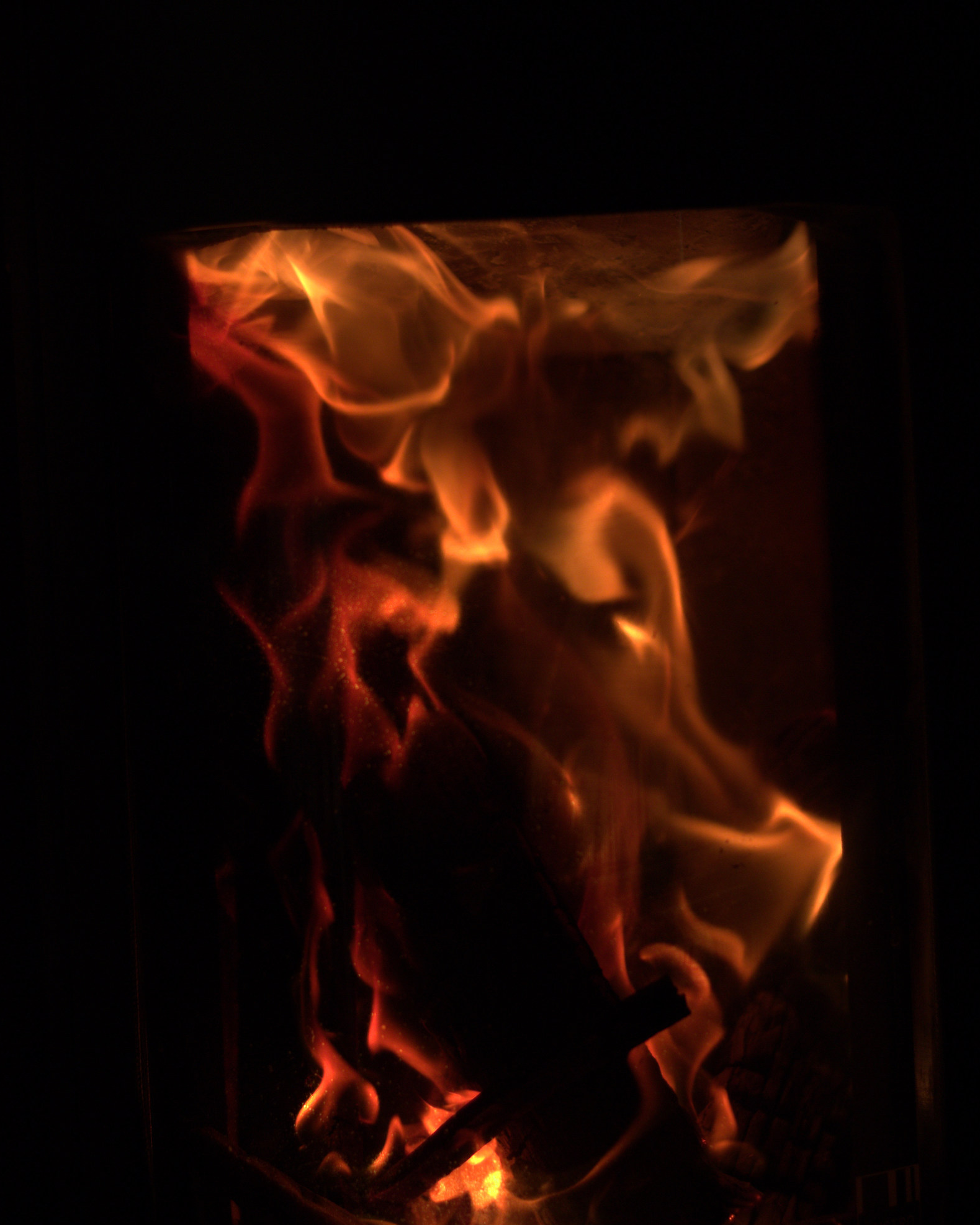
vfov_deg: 21.5
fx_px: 3226
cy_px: 596
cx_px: 487
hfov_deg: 17.3
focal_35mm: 89
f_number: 2.2
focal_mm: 50
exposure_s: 1/200
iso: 400
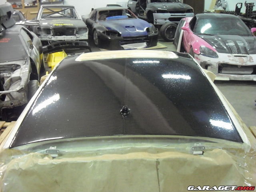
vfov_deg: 38.7
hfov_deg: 50.1
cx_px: 128
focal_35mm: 37
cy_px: 96
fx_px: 274
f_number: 2.7
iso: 800
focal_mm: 6.2
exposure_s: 1/20
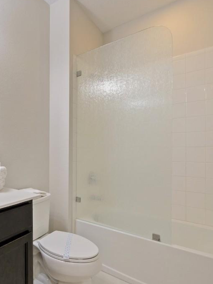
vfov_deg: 78.8
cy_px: 154
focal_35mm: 21
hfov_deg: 58.8
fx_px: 172
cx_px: 44
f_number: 4
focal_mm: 7
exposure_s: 1/60
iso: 1600
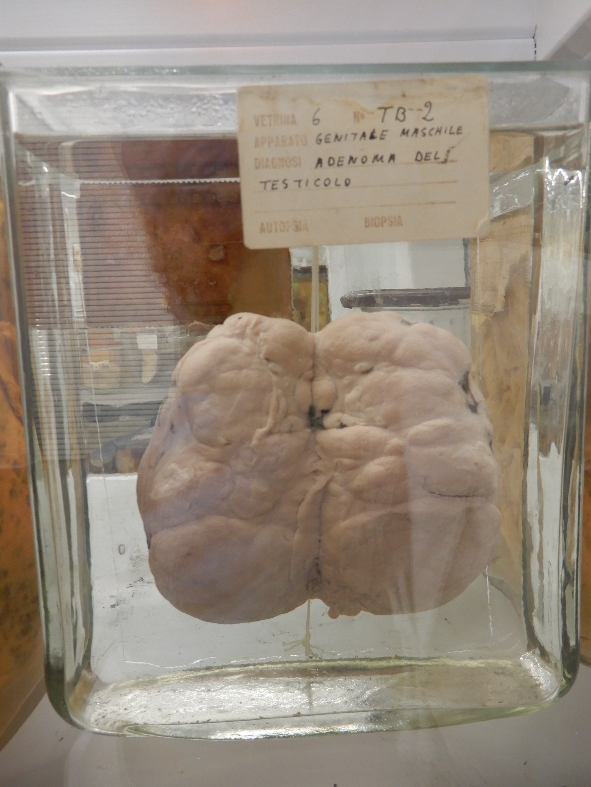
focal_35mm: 24
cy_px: 394
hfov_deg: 56.8
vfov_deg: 71.6
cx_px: 296
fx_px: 546
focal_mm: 4.3
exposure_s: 1/30
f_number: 3.4
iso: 200
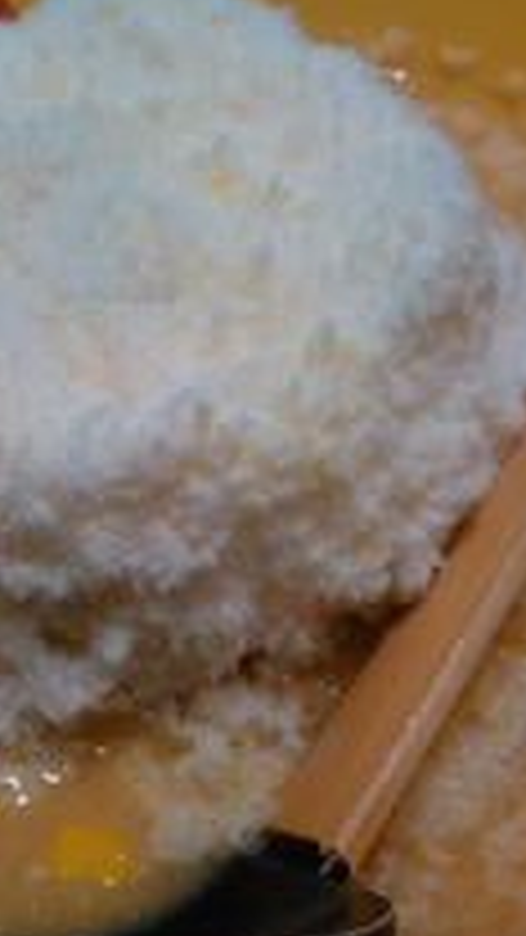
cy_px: 468
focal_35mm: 61
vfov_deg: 34.4
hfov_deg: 19.5
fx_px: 1513
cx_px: 79
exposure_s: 1/16.7
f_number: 2.4
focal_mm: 4
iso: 200
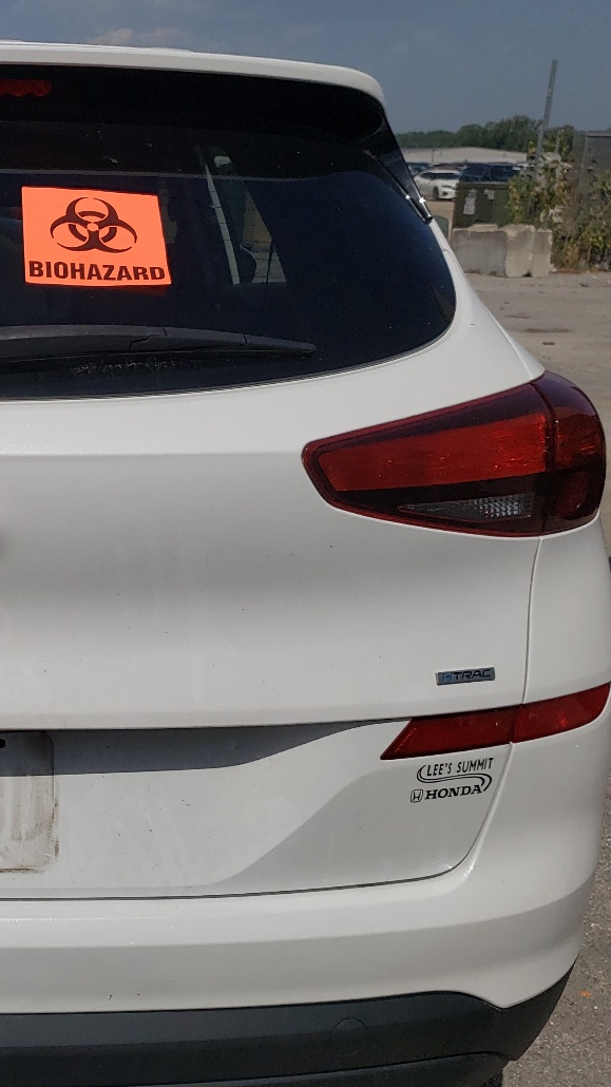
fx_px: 1268
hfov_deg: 25.4
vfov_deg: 46.4
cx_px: -37
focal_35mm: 44
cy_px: 584
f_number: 1.5
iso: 50
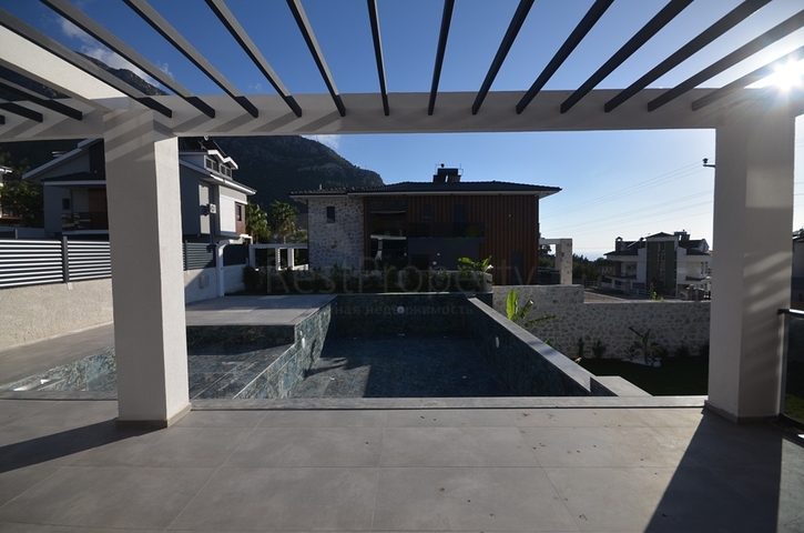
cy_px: 266
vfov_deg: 77.1
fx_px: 334
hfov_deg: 100.5
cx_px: 402
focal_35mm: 15
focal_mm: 10
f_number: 9
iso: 100
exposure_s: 1/400
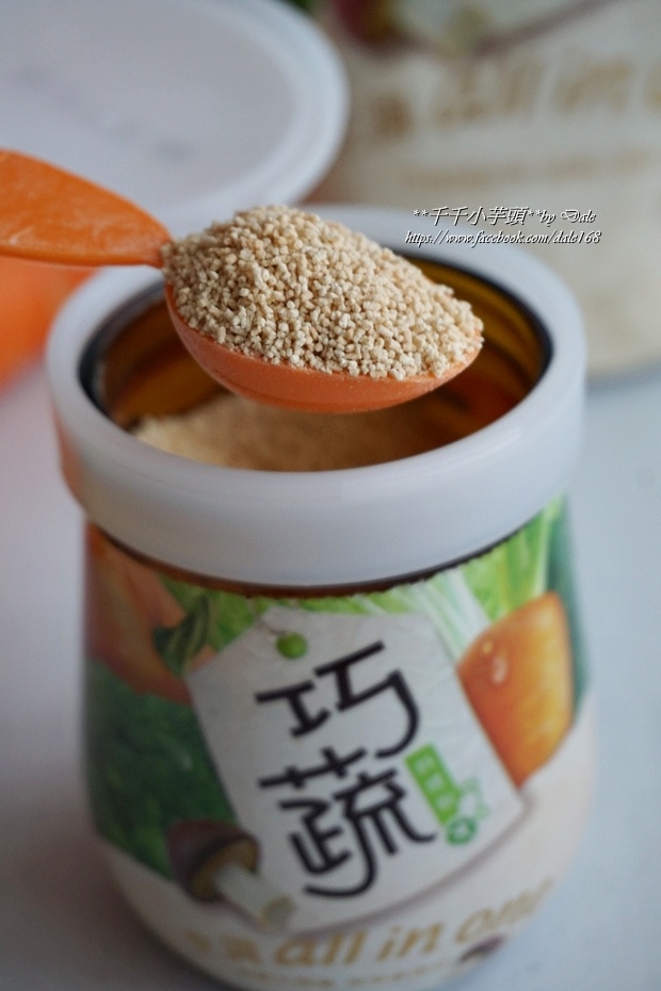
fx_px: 1859
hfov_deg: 20.2
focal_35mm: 68
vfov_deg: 29.9
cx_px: 330
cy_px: 496
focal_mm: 45
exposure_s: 1/80
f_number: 5.6
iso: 500
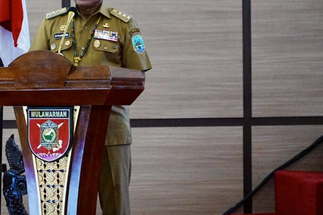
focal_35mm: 407
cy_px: 49
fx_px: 3652
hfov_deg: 5.1
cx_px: 76
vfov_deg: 3.4
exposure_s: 1/125
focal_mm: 240
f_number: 6.3
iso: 10000
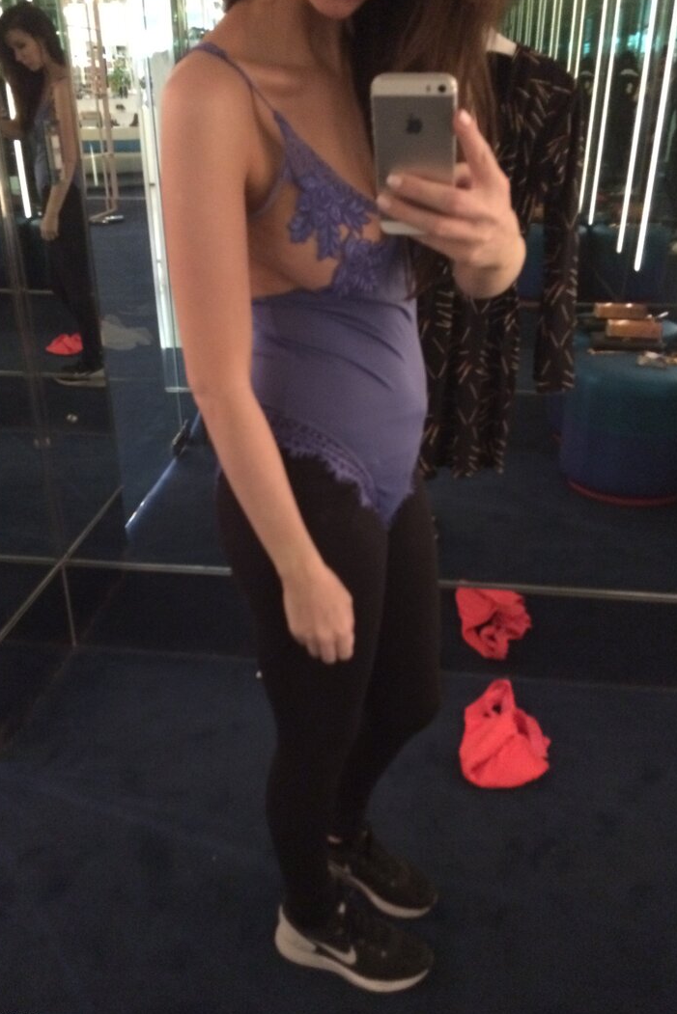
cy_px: 512
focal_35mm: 31
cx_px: 316
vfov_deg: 60.3
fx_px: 874
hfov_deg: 42.3
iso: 500
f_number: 2.2
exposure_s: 1/15
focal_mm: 4.15
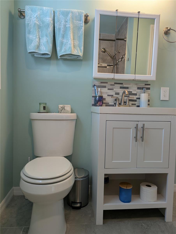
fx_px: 162
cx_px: 88
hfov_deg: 56.9
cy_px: 117
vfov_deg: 71.5
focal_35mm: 24
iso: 46
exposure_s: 1/40
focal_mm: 6.81
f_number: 1.85
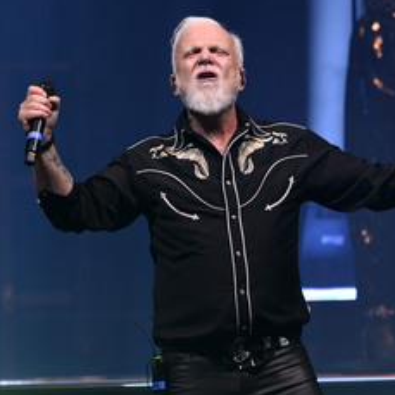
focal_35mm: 836
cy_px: 223
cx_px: 220
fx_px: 10793
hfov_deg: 2.1
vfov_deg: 2.1
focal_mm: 500
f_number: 6.3
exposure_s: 1/320
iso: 2500
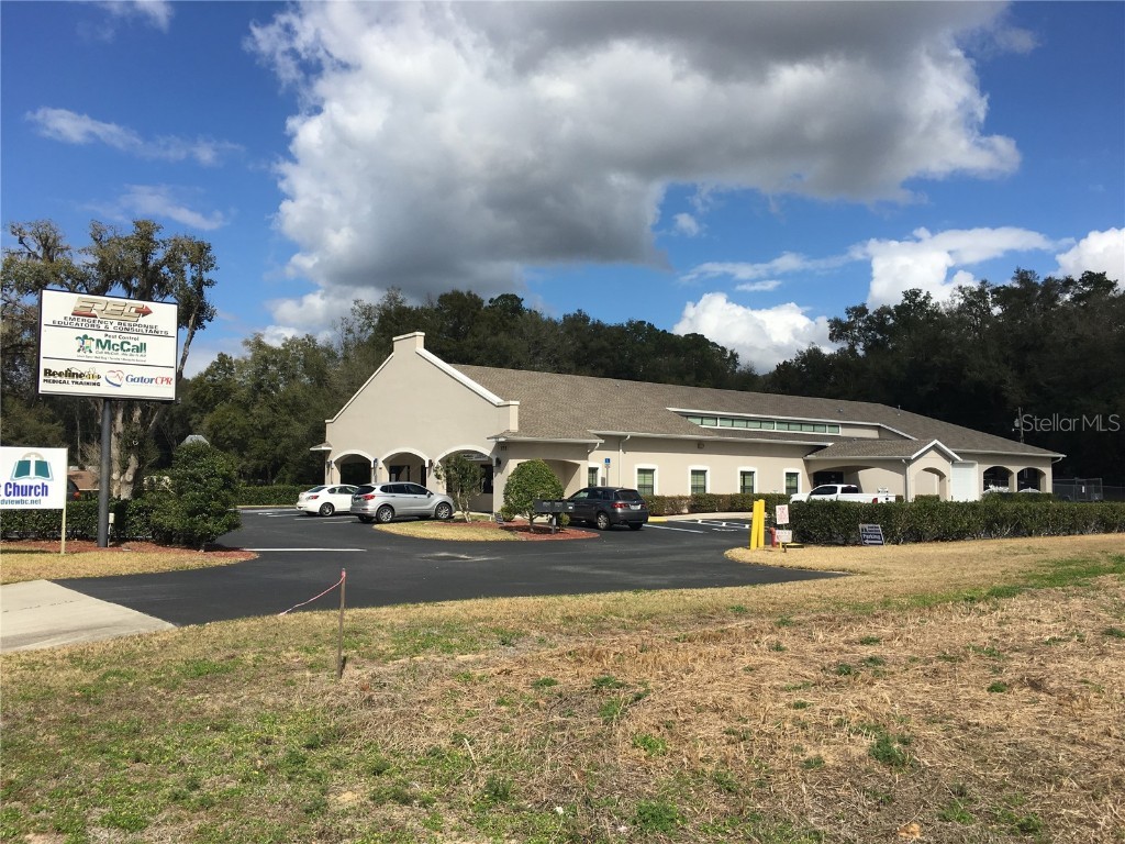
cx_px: 562
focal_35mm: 29
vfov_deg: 48.2
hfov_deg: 61.7
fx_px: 942
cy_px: 422
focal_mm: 4.15
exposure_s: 1/2404
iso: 25
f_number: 2.2
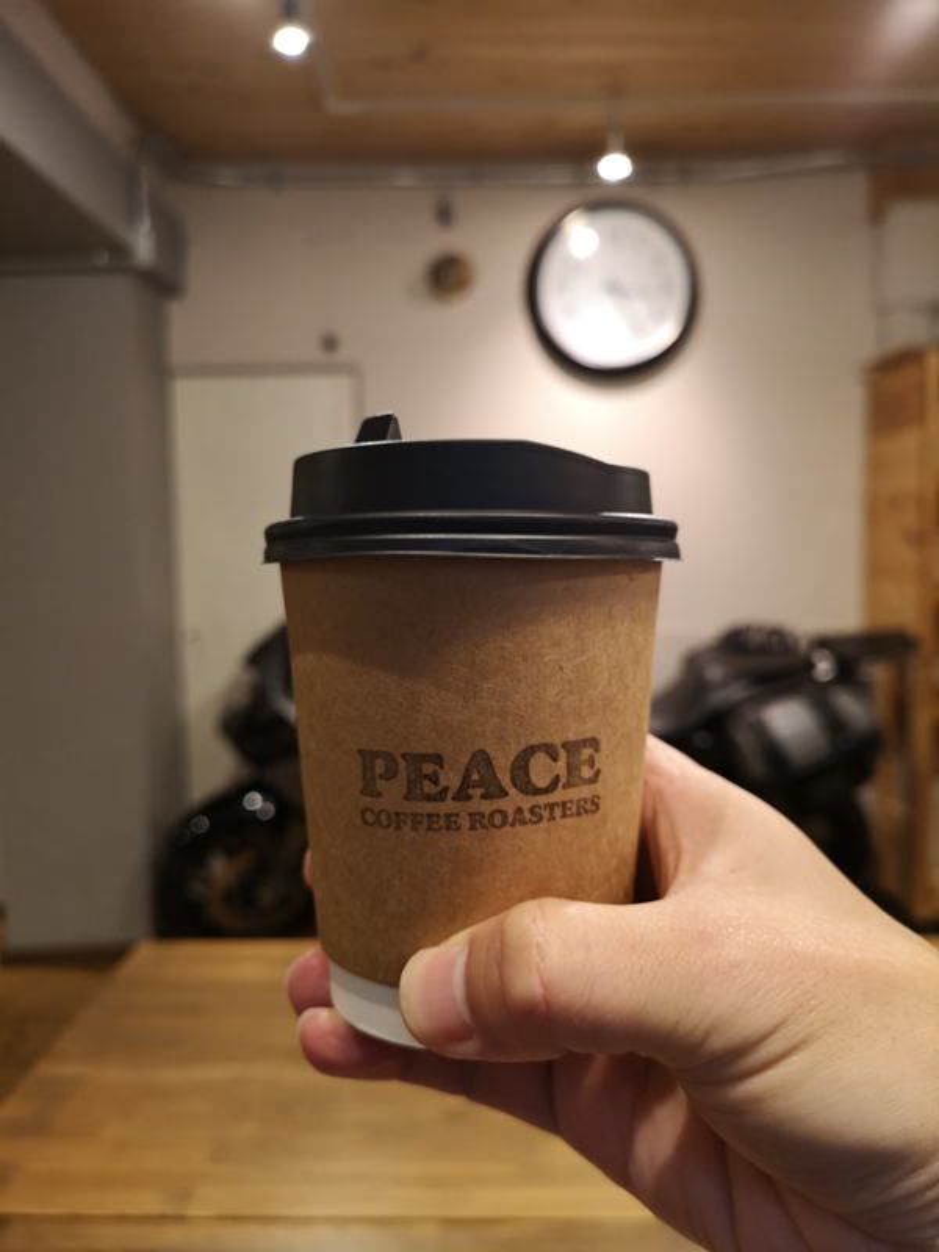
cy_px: 626
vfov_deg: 65.3
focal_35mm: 27
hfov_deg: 51.4
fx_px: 977
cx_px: 470
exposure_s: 1/33.3
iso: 200
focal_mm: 3.95
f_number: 1.8
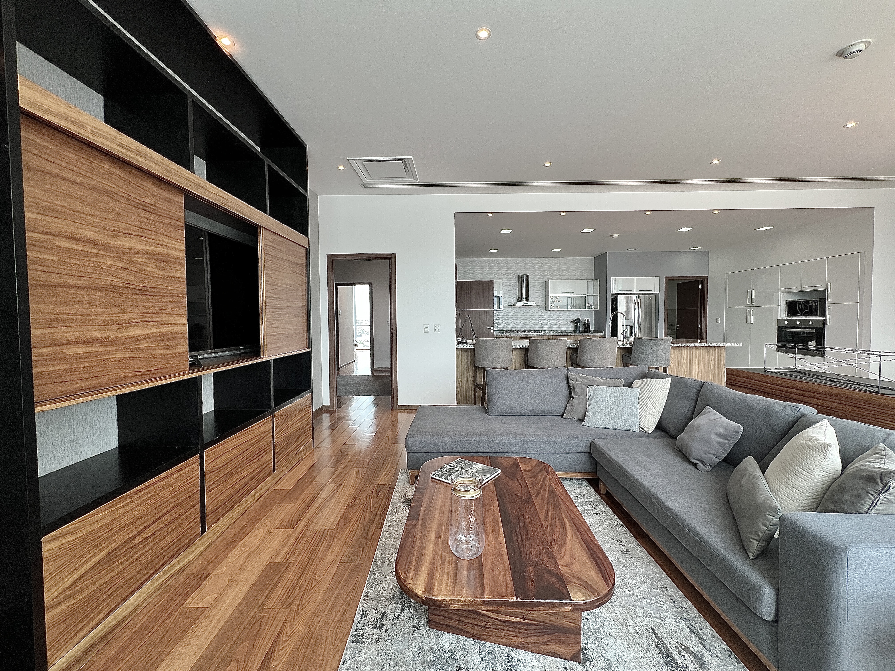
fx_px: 336
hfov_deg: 106.2
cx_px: 448
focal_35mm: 13
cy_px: 336
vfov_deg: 89.9
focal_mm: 1.57
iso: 40
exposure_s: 1/99
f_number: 1.8
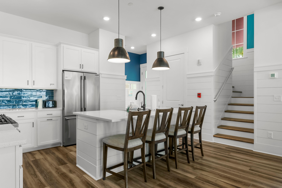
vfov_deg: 62.0
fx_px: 157
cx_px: 141
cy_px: 94
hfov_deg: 83.9
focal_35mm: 20
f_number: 8
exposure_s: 1/8
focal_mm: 20
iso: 400
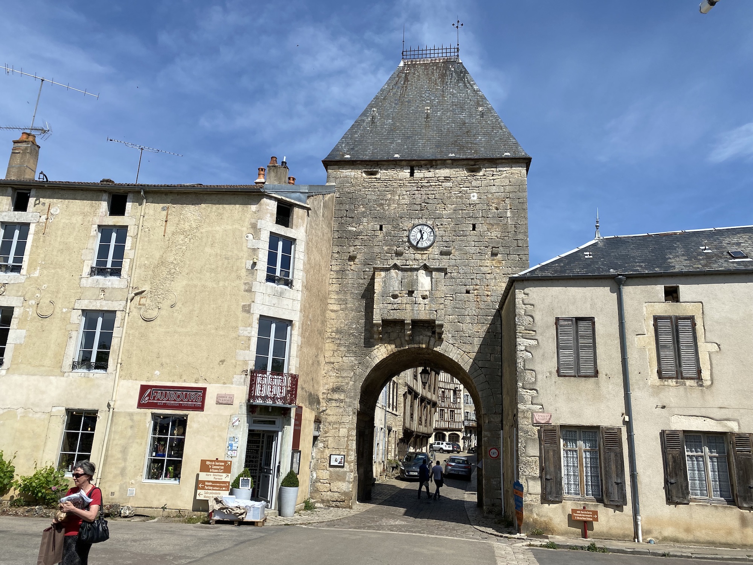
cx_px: 376
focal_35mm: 26
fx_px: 566
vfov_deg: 53.1
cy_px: 282
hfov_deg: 67.3
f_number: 1.8
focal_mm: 4.25
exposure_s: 1/4444
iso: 32
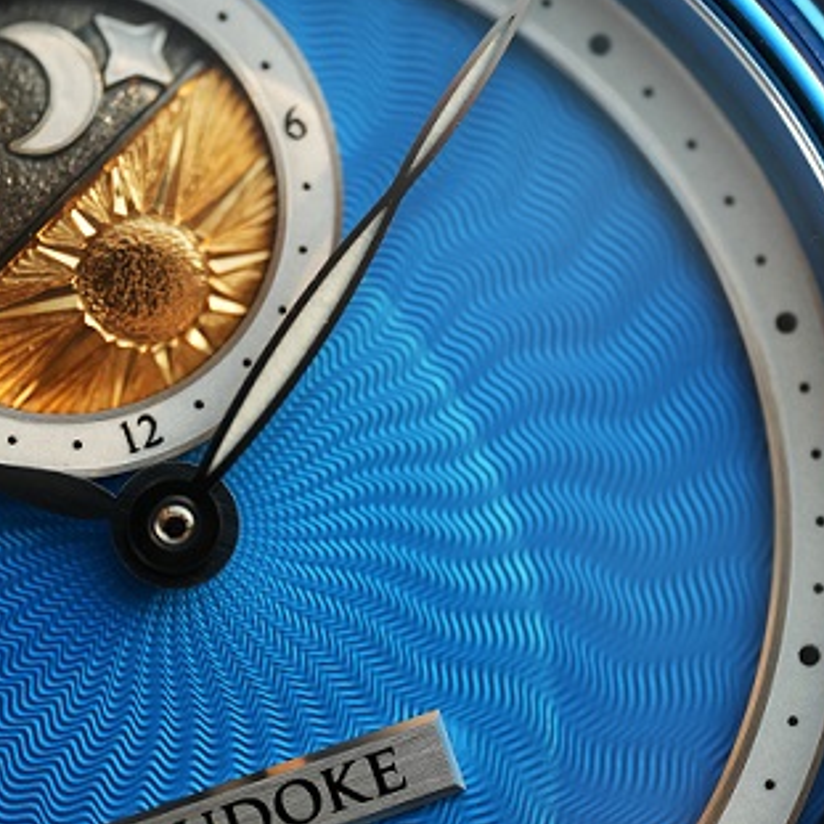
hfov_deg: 10.9
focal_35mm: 161
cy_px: 515
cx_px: 462
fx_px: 4336
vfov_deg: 10.8
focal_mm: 105
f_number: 2.8
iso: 1000
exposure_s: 1/250
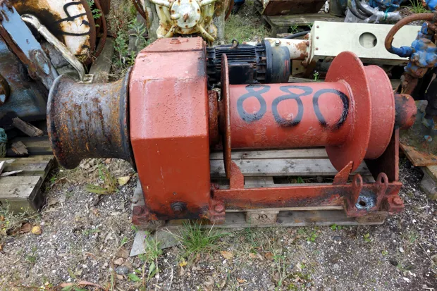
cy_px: 146
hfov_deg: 65.5
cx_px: 218
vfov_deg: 46.4
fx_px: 340
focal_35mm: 28
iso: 125
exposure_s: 1/100
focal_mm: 10.4
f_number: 5.6
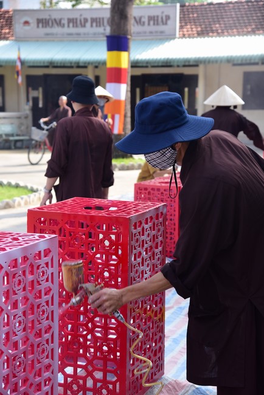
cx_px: 132
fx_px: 769
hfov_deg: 19.5
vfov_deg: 28.8
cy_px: 198
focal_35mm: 70
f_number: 5.6
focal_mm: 70
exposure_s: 1/100
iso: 125
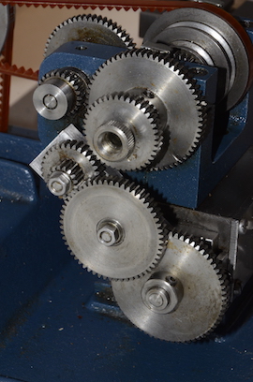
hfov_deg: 7.0
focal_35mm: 195
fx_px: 2066
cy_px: 191
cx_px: 126
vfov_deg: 10.6
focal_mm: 130
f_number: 16
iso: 800
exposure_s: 1/60
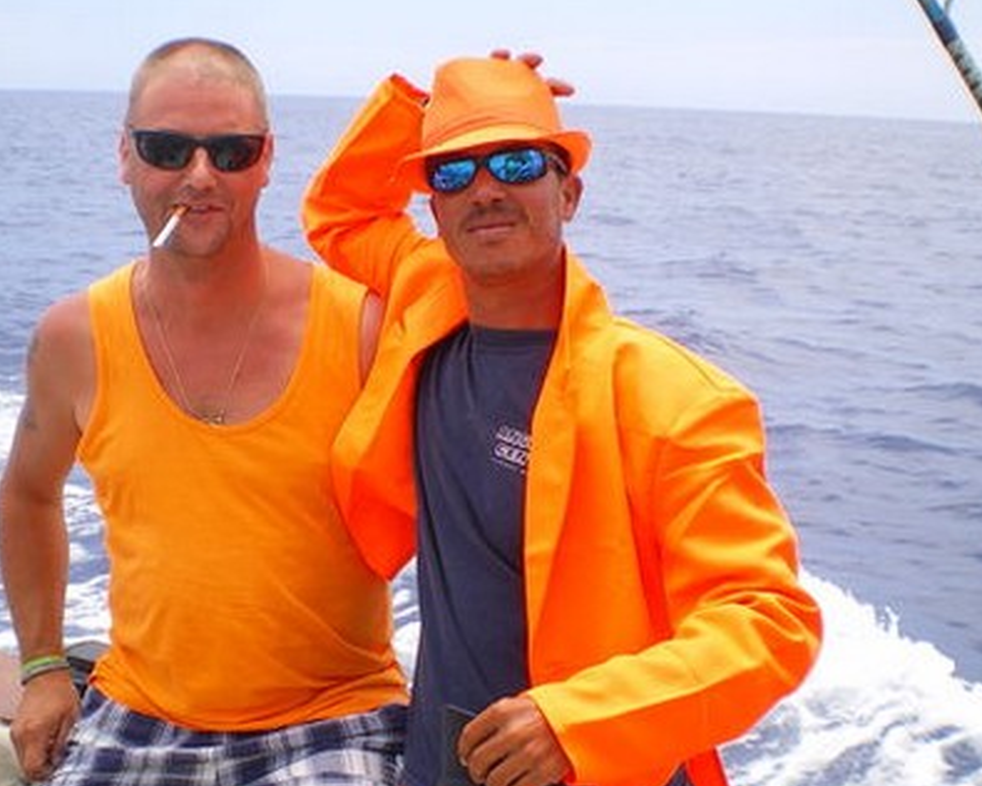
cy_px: 455
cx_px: 435
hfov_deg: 33.5
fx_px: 1628
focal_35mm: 56
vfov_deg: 27.1
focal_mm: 6.3
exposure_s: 1/320
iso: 50
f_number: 4.6
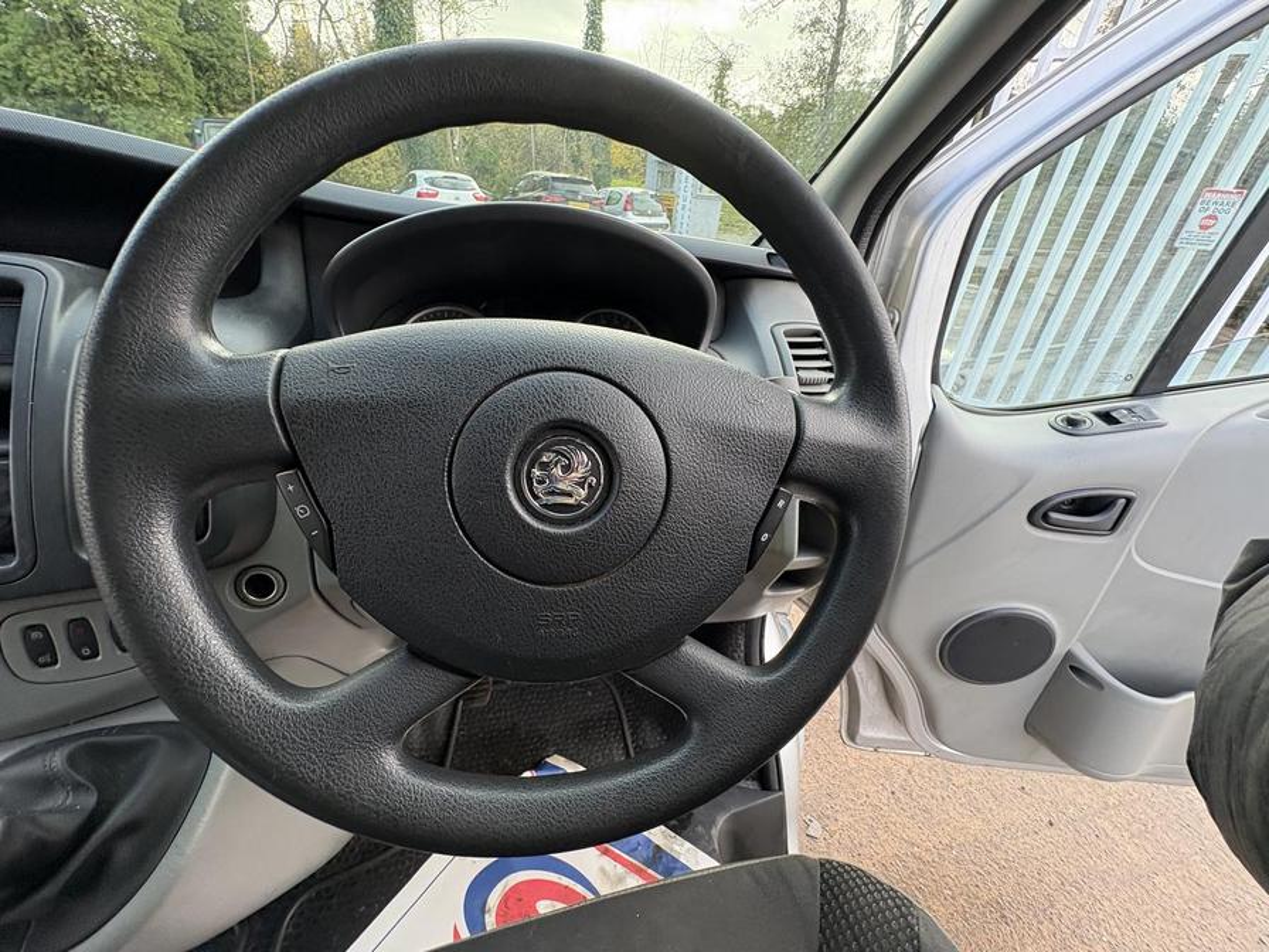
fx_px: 513
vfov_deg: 85.7
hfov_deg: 102.1
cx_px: 634
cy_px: 476
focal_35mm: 14
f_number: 2.2
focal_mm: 2.22
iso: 160
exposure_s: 1/99
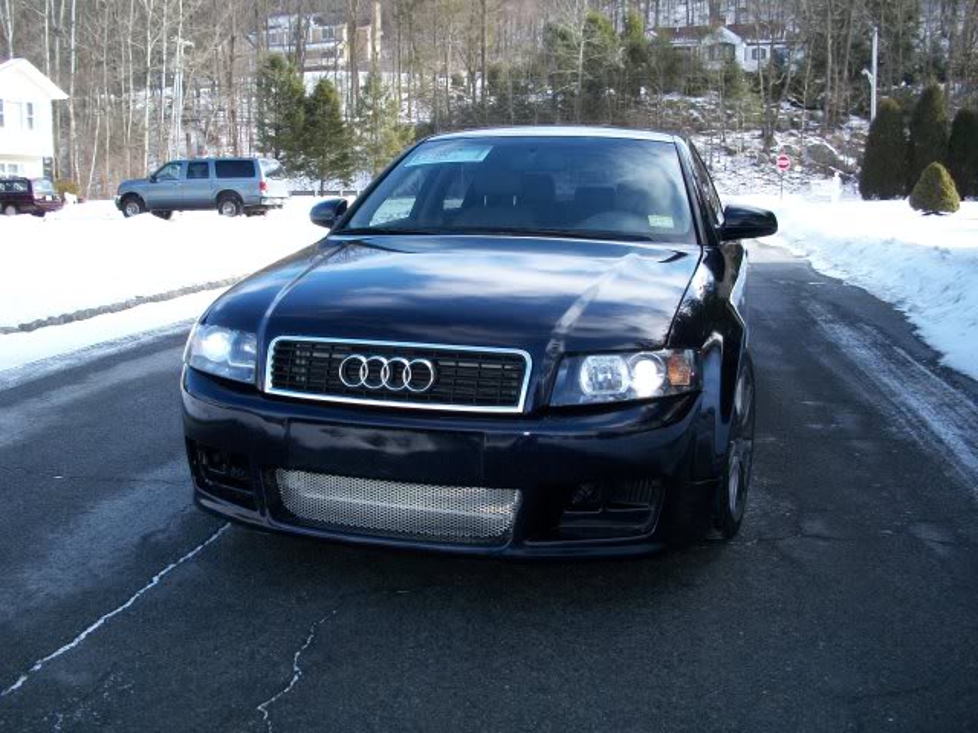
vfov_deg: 40.7
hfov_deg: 52.6
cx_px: 489
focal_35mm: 35
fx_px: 989
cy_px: 366
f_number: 3.1
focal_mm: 6.3
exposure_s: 1/500
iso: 187
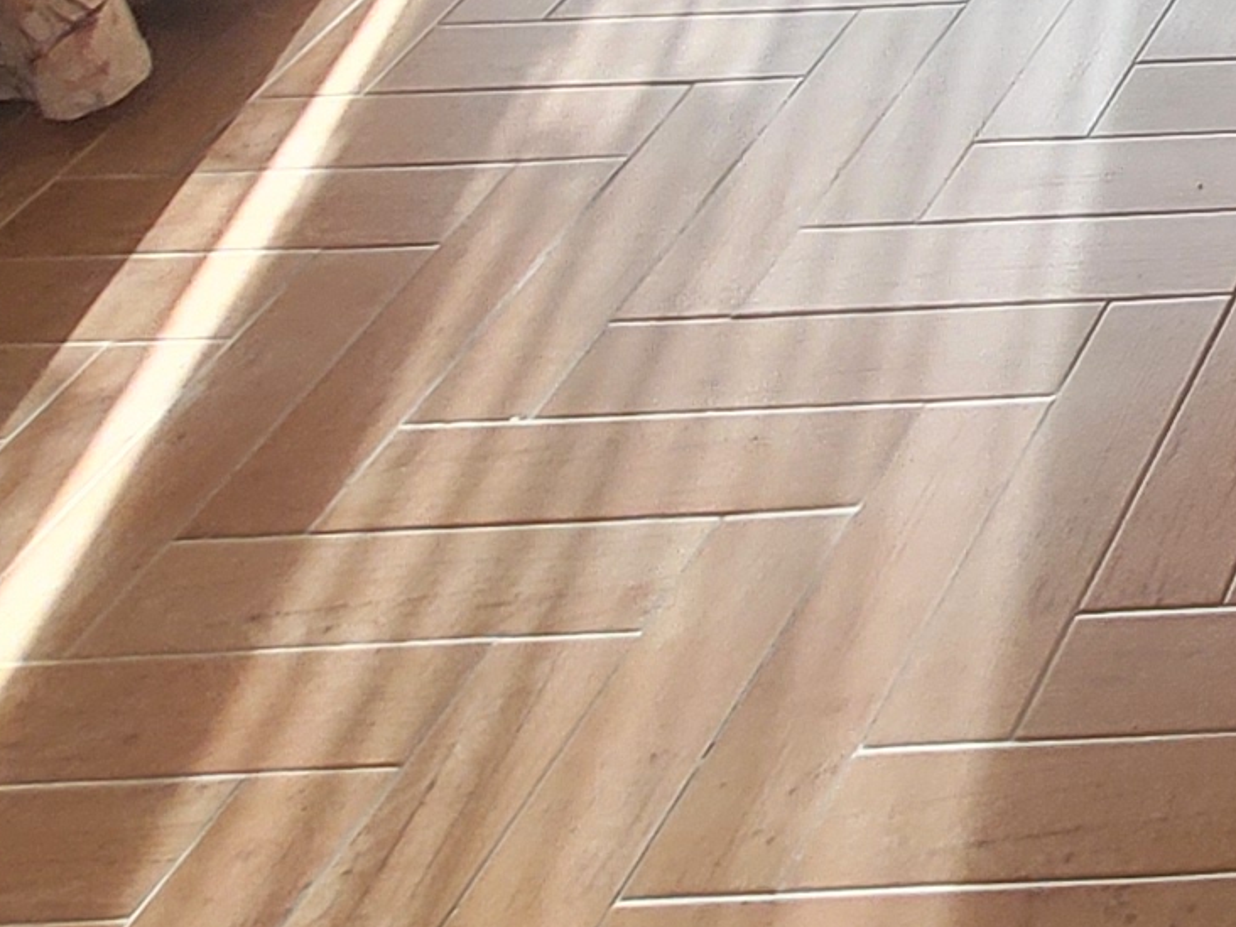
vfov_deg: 16.2
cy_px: -908
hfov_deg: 19.3
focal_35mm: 71
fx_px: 2535
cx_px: 2325
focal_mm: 1.74
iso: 80
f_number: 2.2
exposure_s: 1/100
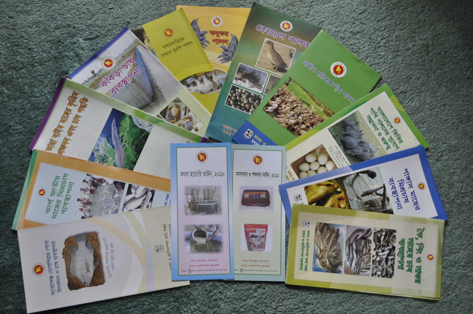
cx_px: 236
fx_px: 591
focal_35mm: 45
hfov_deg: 43.7
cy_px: 157
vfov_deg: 29.8
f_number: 4.5
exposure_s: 1/50
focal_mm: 30
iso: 800
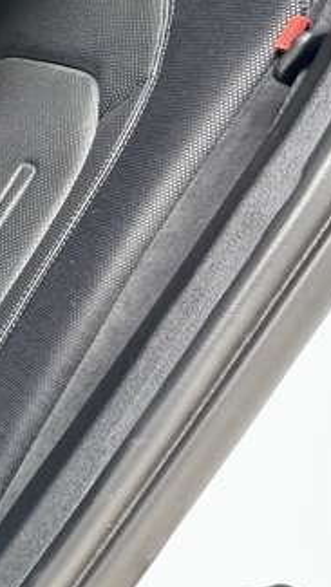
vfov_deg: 42.2
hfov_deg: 17.2
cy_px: 188
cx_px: -353
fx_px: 748
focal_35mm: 48
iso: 400
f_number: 2.2
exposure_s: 1/60
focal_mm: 2.22
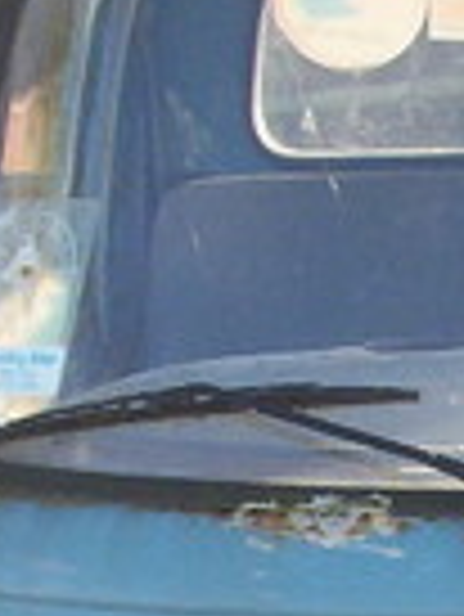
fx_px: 2802
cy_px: 726
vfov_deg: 12.3
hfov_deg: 9.1
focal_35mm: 157
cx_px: 775
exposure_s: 1/96.7
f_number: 4.5
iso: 100
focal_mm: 6
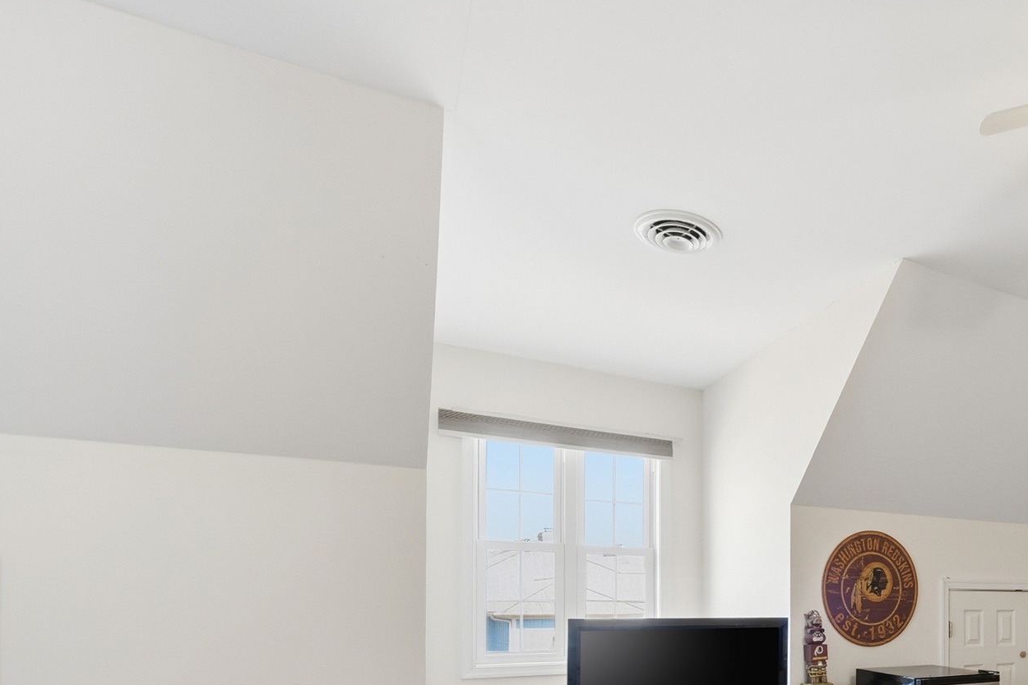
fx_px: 685
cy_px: 609
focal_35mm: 24
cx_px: 854
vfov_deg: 48.0
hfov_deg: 65.5
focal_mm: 12
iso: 250
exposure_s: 1/60
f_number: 9
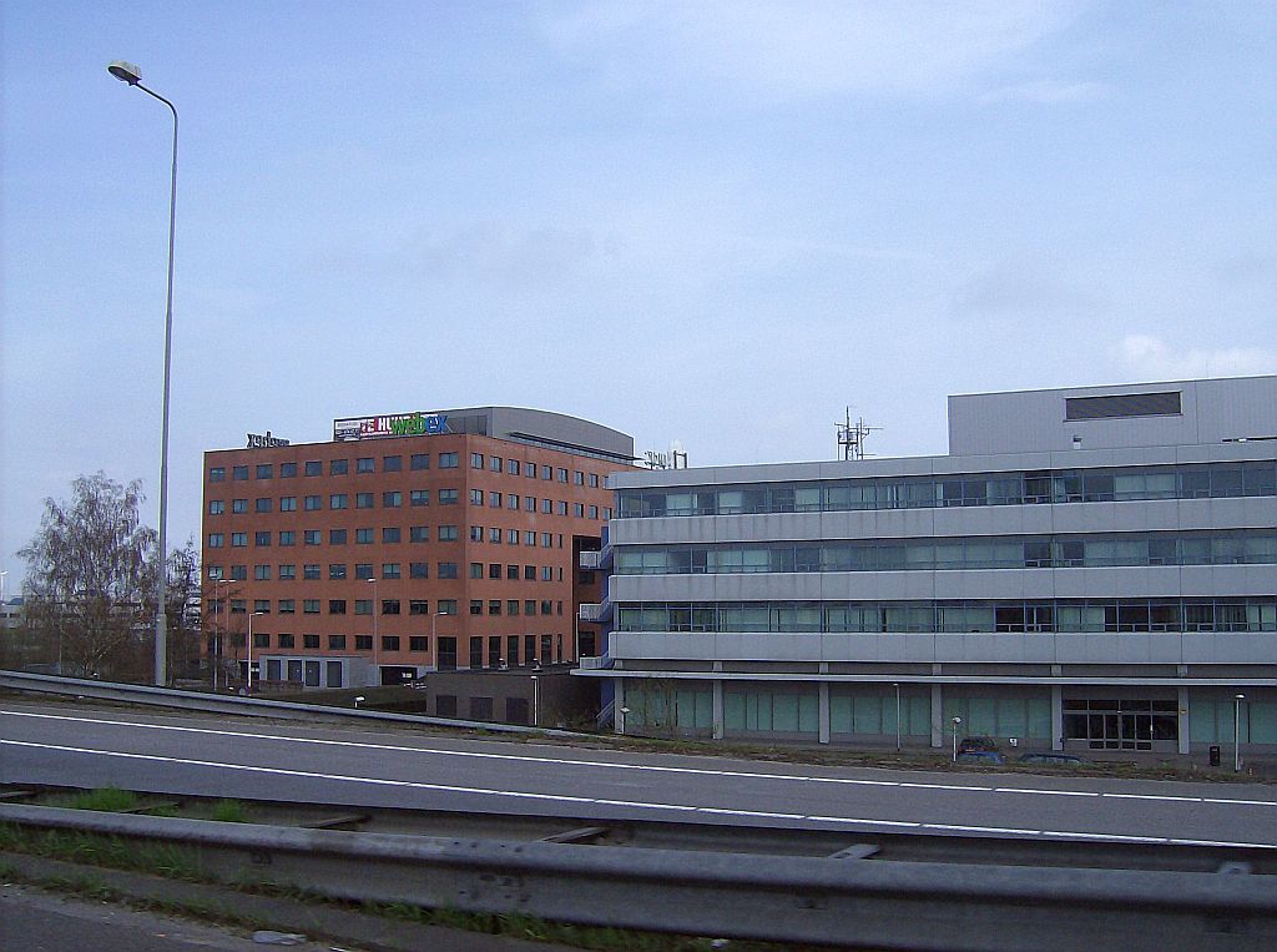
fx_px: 1325
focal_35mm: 36
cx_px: 638
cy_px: 476
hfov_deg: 51.5
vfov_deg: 39.5
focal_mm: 6
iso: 100
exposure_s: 1/941
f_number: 4.7
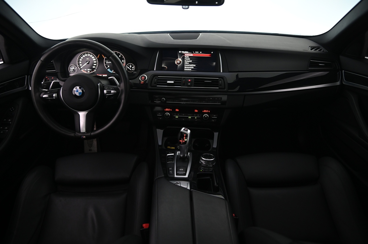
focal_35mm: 24
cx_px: 184
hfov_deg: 73.8
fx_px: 245
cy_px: 122
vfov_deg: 53.1
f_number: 4
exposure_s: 1/30
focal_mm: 24
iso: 2000
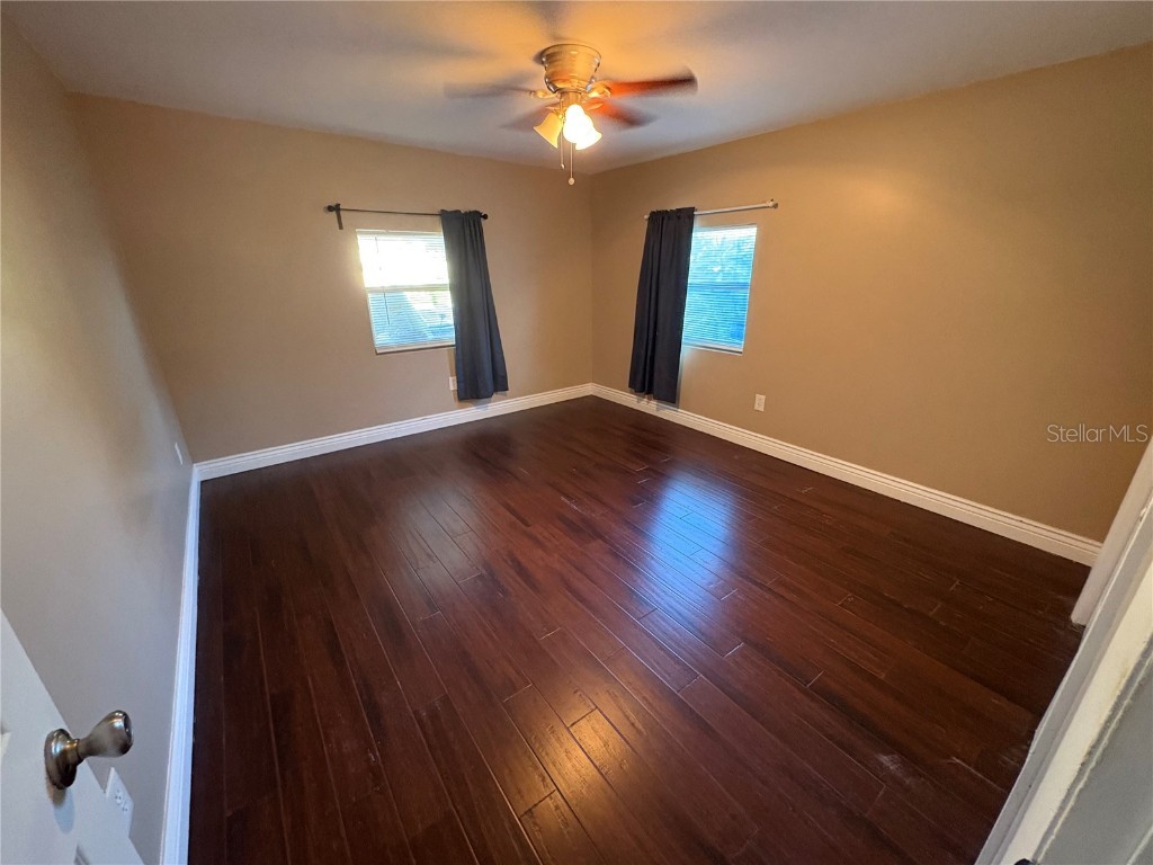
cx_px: 576
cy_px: 432
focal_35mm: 14
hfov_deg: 102.1
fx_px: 466
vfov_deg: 85.7
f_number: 2.2
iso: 640
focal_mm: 2.22
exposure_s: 1/40
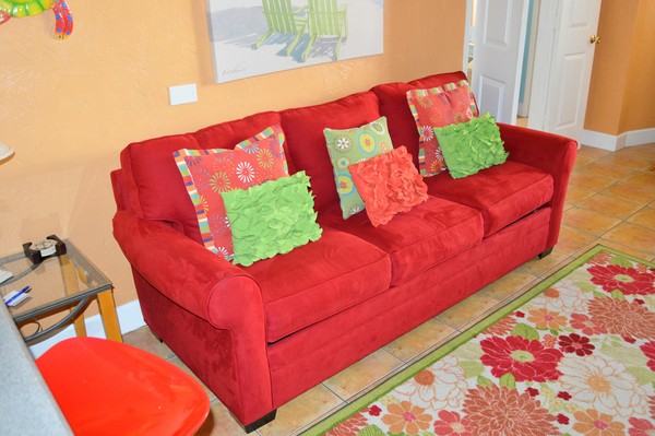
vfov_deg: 45.6
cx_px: 328
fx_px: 518
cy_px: 218
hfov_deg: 64.6
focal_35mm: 28
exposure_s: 1/60
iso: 900
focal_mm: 19
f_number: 3.5
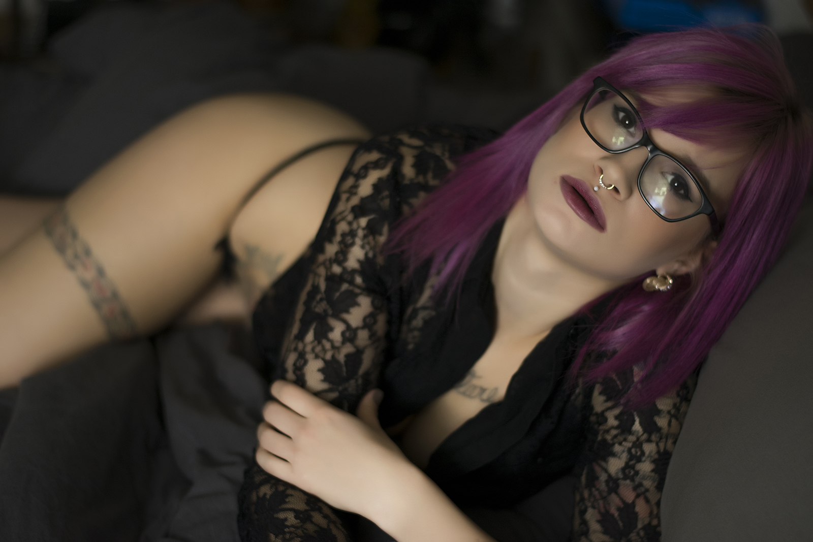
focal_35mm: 75
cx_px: 406
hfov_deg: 27.0
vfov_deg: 18.2
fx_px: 1694
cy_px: 271
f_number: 1.8
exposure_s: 1/160
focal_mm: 50
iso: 400
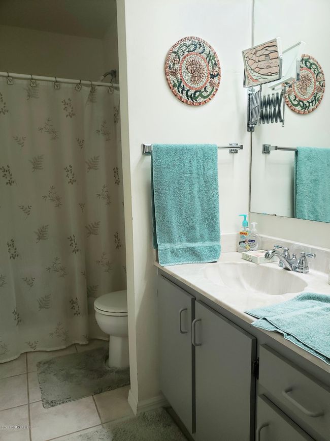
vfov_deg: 67.3
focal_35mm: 26
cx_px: 165
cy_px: 220
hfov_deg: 53.1
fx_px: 331
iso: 100
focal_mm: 4.3
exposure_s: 1/60
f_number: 2.4
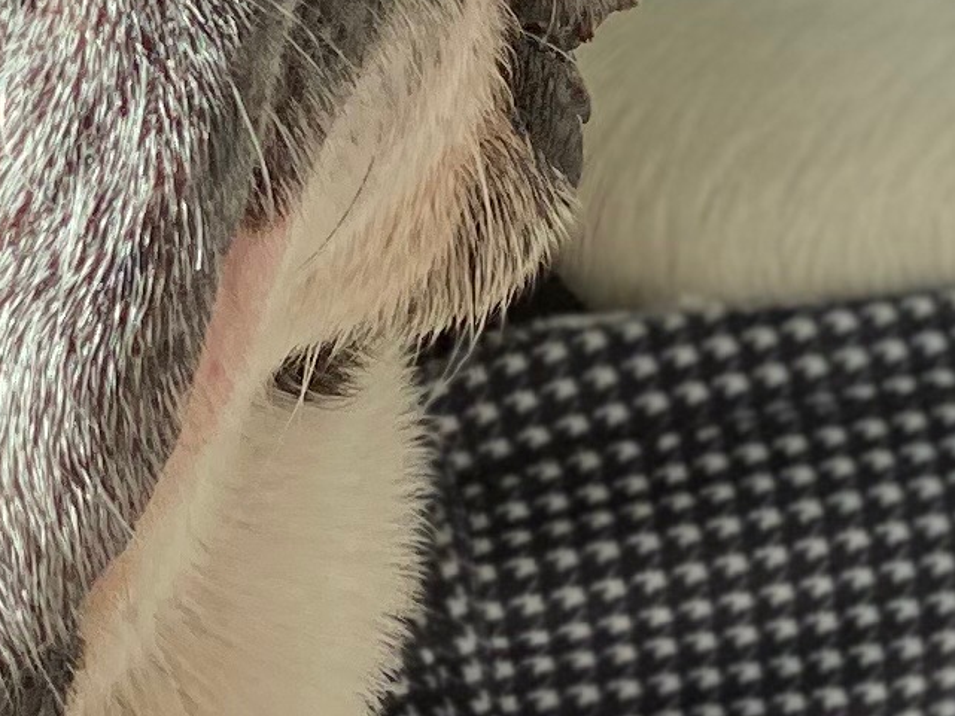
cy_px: 63
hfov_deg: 6.0
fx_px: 9023
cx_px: 58
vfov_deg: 4.5
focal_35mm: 327
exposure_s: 1/813
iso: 20
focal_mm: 6
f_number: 2
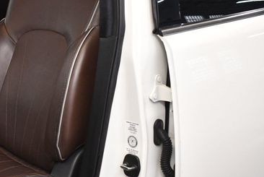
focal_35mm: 63
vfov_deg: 21.6
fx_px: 463
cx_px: 35
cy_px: 74
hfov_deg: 30.7
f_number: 3.5
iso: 1600
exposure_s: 1/125
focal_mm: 18
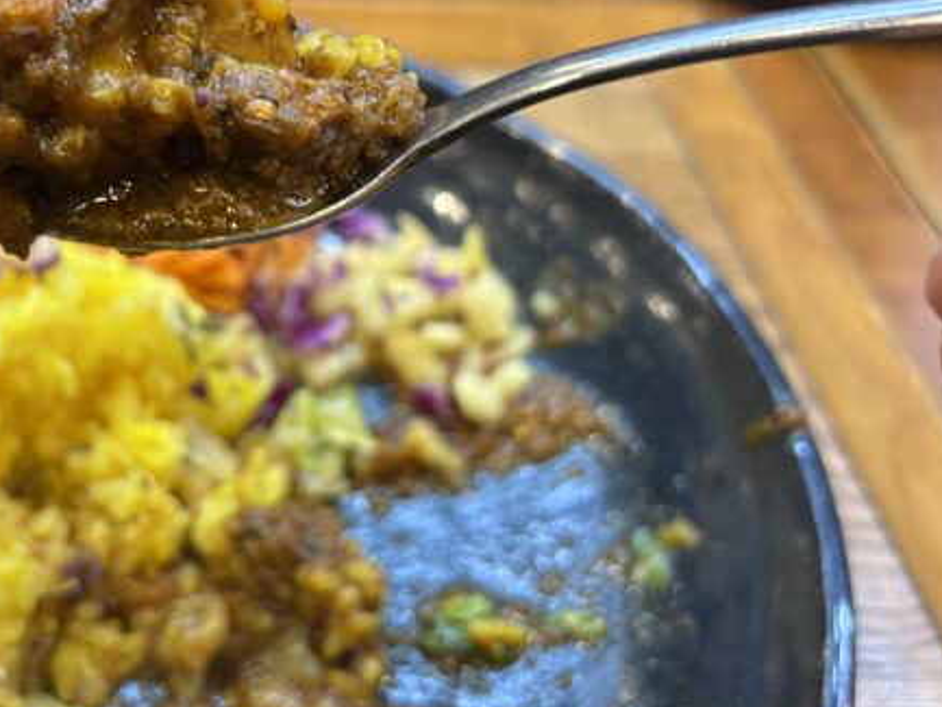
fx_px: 1307
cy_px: 200
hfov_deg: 38.8
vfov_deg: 29.9
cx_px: 259
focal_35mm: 48
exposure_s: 1/50
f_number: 1.6
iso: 160
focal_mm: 5.96
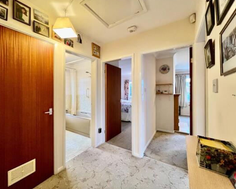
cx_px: 107
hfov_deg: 100.4
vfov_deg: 88.0
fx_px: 98
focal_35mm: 14
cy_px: 92
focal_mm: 1.57
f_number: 1.8
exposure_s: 1/50
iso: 200
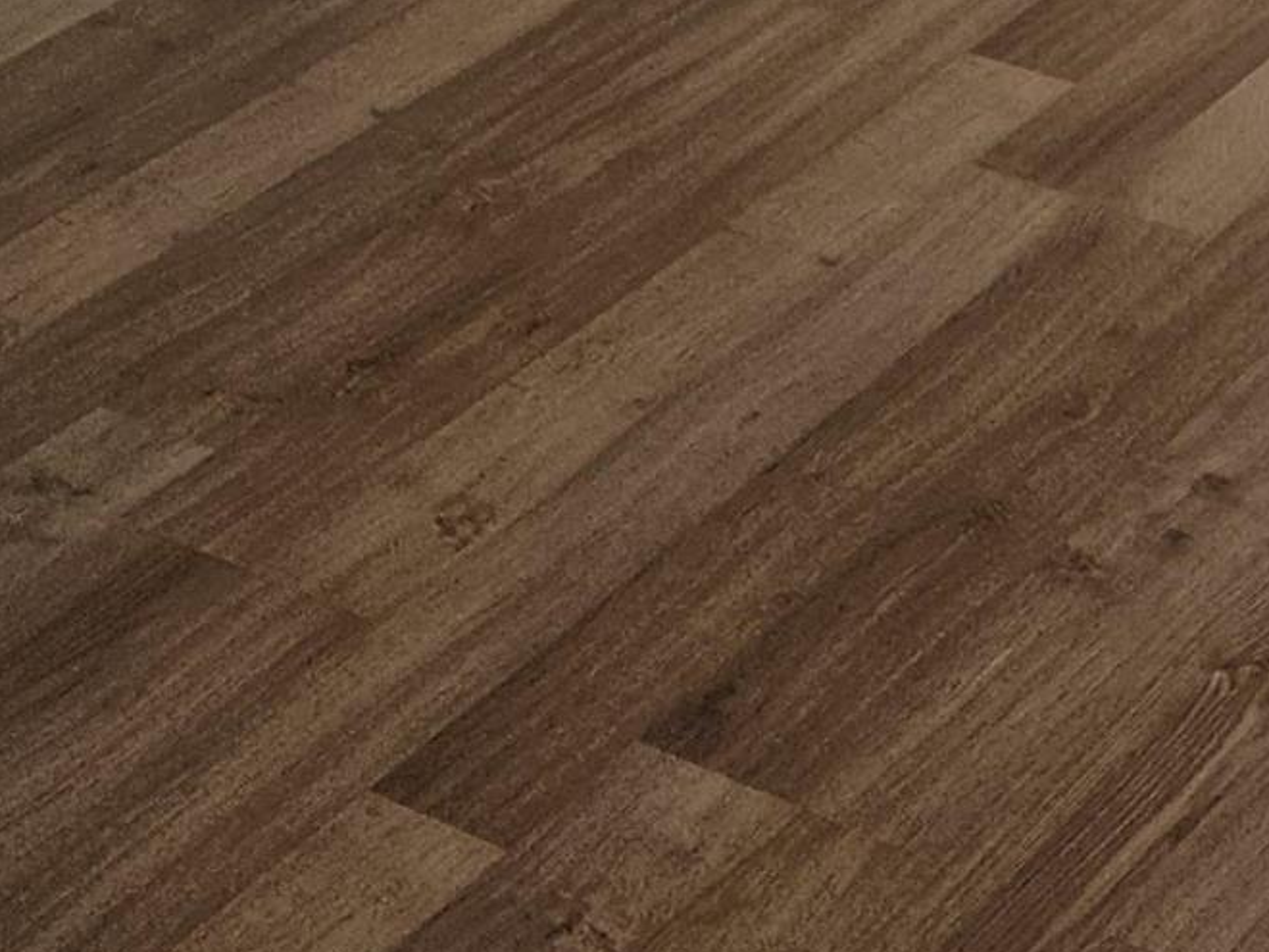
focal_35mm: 107
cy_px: -1115
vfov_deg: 11.9
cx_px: 1409
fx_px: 3923
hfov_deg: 17.7
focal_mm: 5.4
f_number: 1.8
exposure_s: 1/120
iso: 32
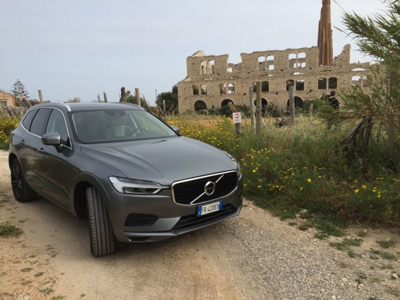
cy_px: 150
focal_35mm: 29
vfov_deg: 48.2
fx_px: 335
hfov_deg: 61.7
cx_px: 200
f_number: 2.2
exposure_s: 1/1412
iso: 32
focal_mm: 4.15
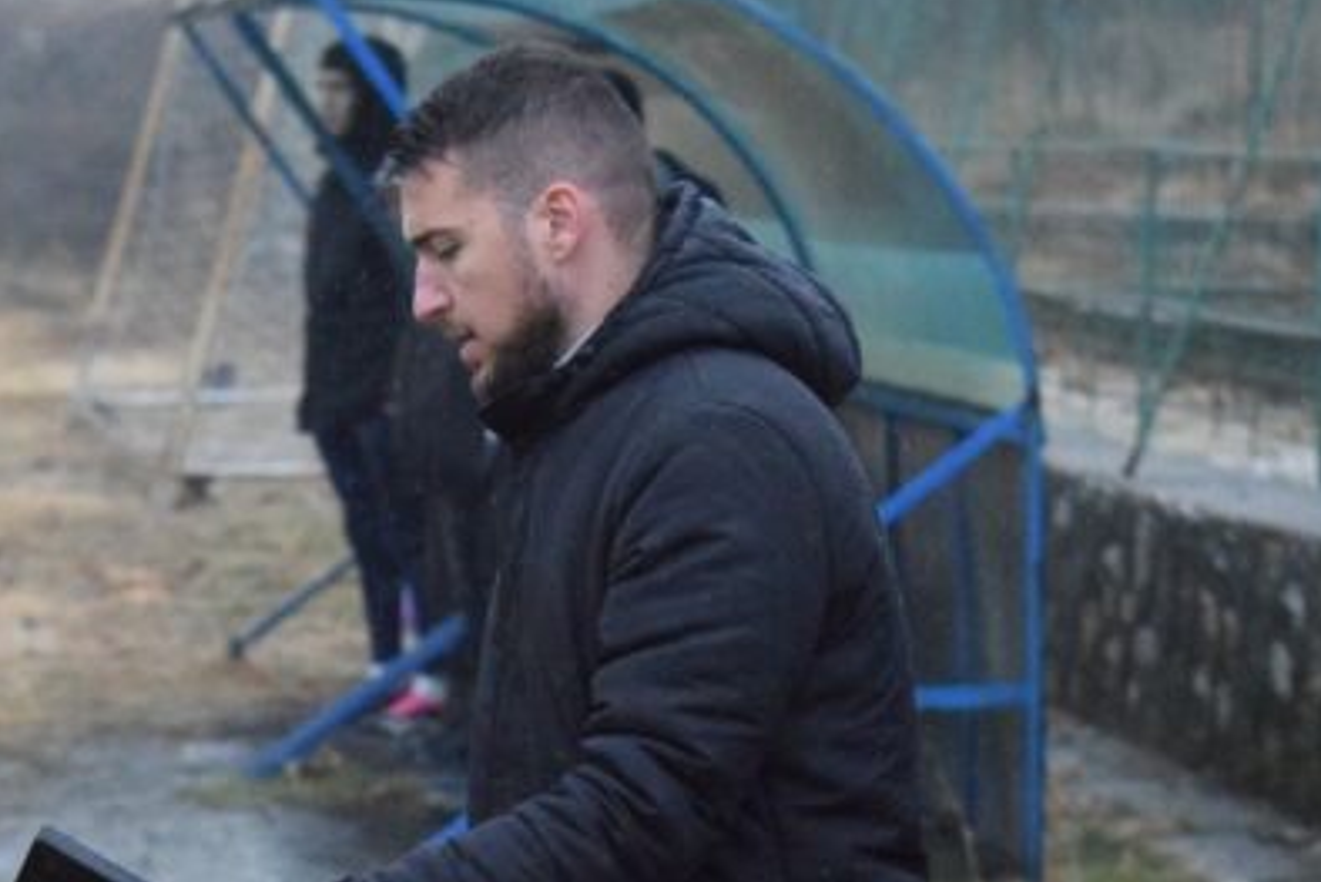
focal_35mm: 163
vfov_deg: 8.4
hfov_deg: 12.6
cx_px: 372
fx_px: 5983
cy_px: 677
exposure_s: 1/640
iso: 12800
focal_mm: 68
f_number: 5.6
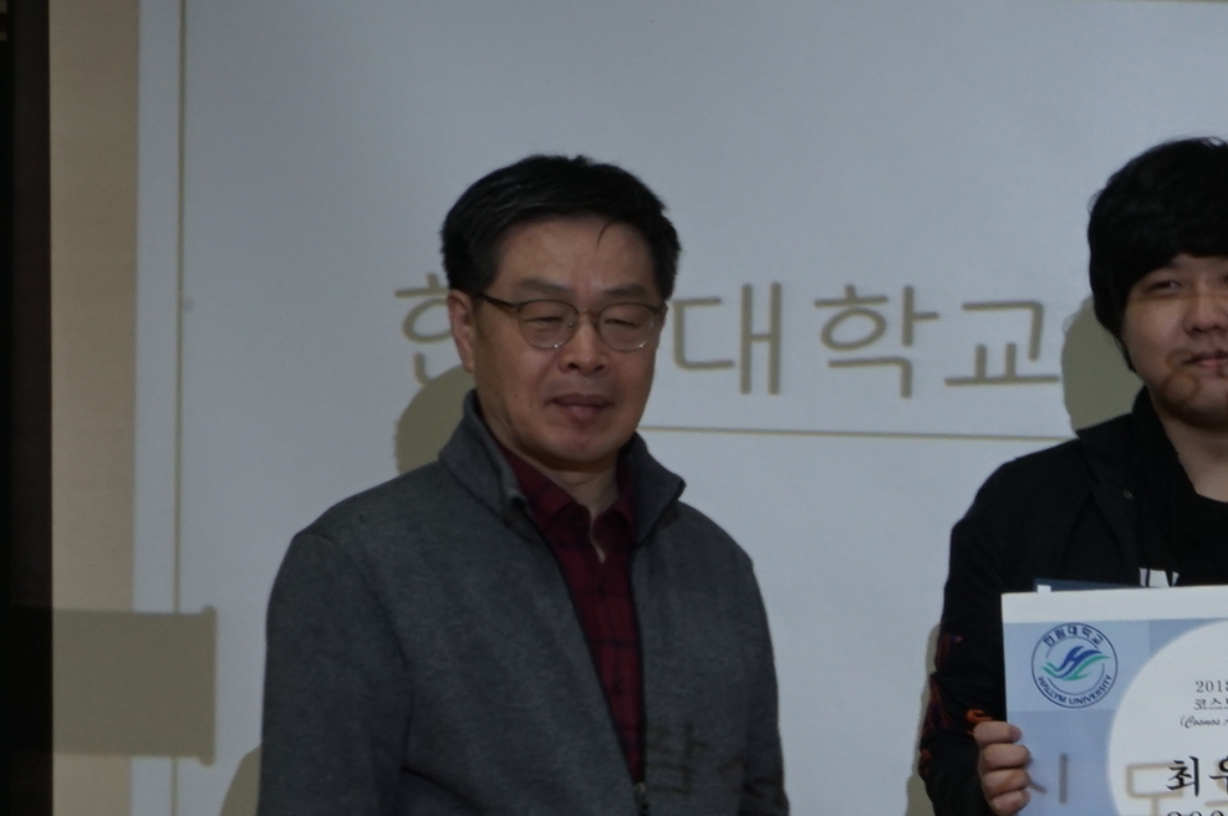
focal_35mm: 131
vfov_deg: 10.3
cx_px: 1504
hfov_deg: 15.1
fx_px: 4464
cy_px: 1006
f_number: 20
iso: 800
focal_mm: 43
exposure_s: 1/25
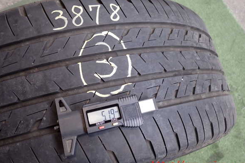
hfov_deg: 58.7
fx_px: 218
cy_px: 76
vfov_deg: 41.1
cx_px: 121
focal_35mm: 32
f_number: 2.3
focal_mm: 5.4
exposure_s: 1/40
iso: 200
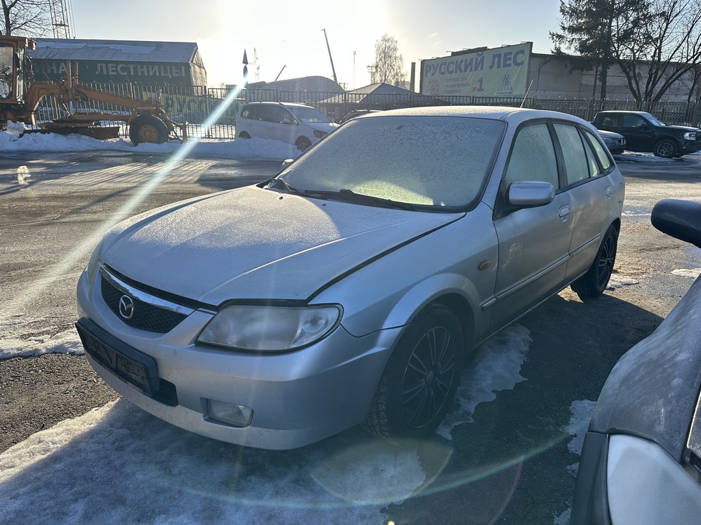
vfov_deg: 56.8
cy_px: 262
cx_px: 350
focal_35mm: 24
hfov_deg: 71.6
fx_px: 486
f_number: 1.78
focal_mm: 6.86
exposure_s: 1/2110
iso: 80
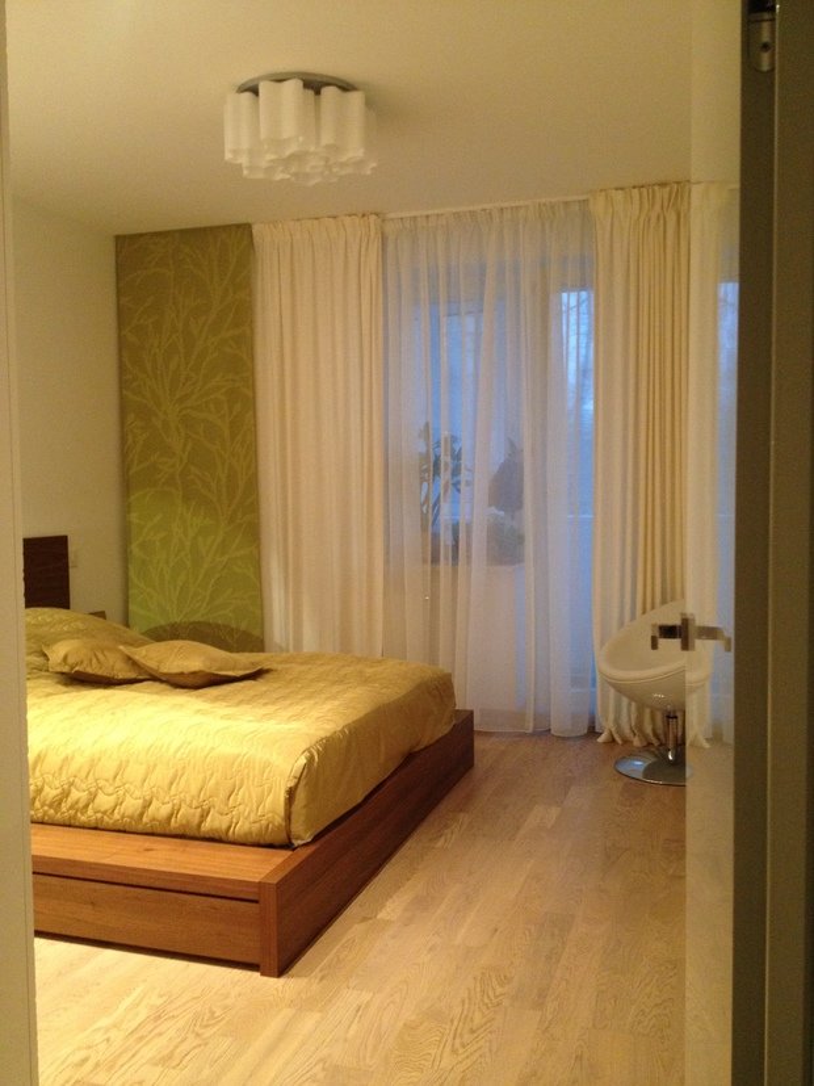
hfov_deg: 40.7
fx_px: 1098
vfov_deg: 52.6
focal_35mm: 35
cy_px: 543
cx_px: 407
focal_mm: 4.28
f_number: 2.4
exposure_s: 1/20
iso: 250
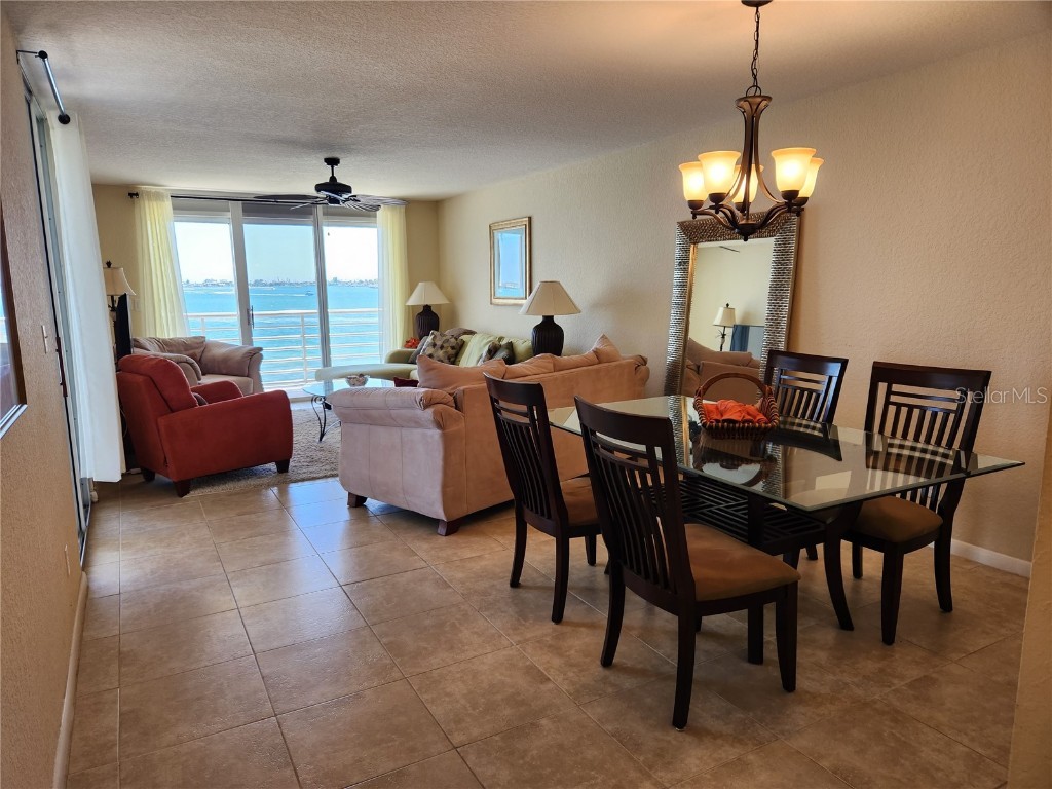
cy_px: 394
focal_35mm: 23
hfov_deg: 73.9
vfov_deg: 58.9
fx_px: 699
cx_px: 526
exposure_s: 1/120
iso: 80
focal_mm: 5.4
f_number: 1.8
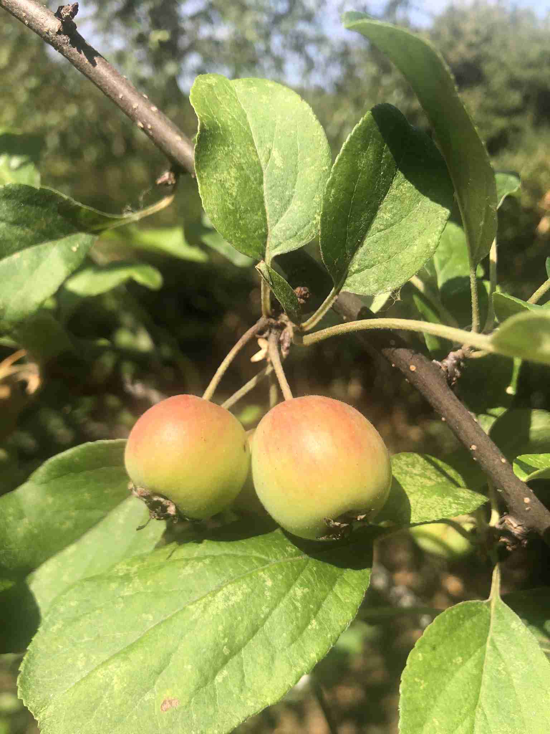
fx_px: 593
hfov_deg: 49.7
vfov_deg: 63.4
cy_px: 367
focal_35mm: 28
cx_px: 275
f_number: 1.8
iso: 20
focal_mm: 3.99
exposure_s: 1/979
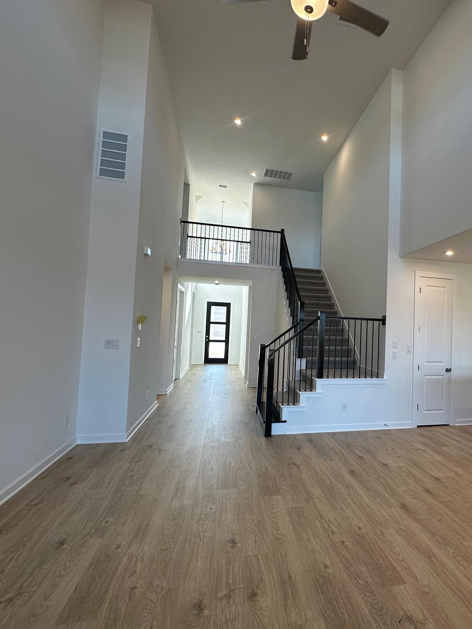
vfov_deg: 84.7
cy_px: 312
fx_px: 345
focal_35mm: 19
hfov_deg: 66.5
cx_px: 321
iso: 50
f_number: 2.2
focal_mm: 2.22
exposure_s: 1/120
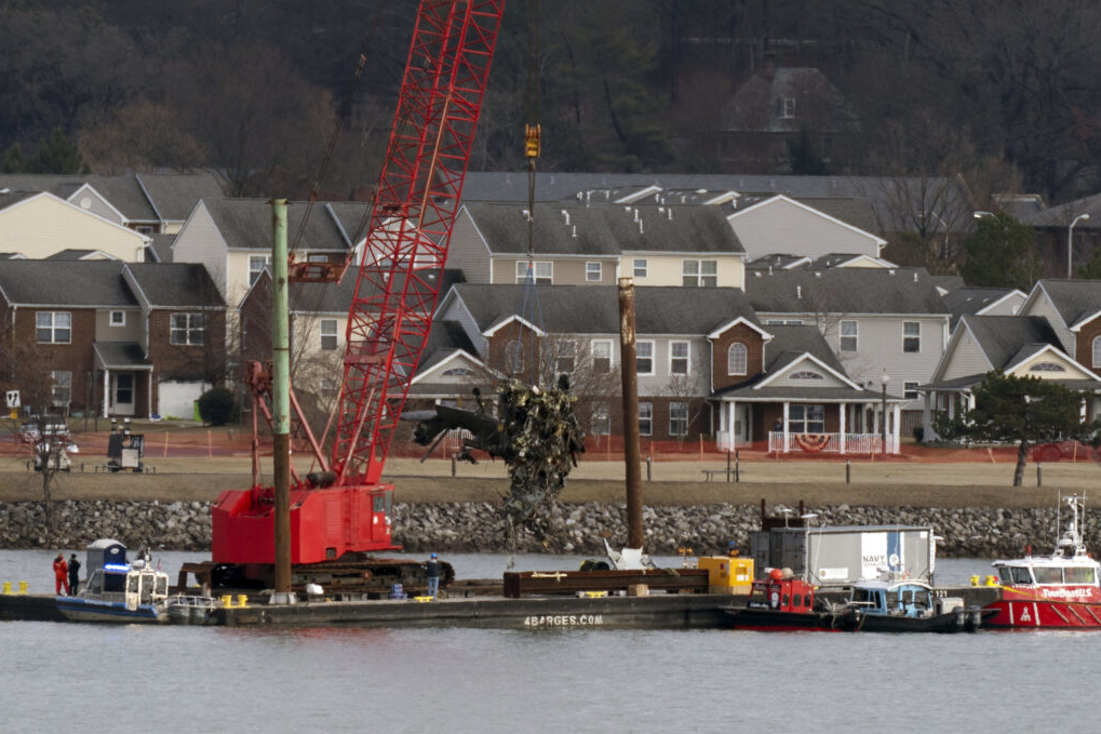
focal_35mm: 844
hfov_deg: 2.4
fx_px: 25806
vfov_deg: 1.6
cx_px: 550
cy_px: 368
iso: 160
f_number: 5.6
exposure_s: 1/500
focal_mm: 840
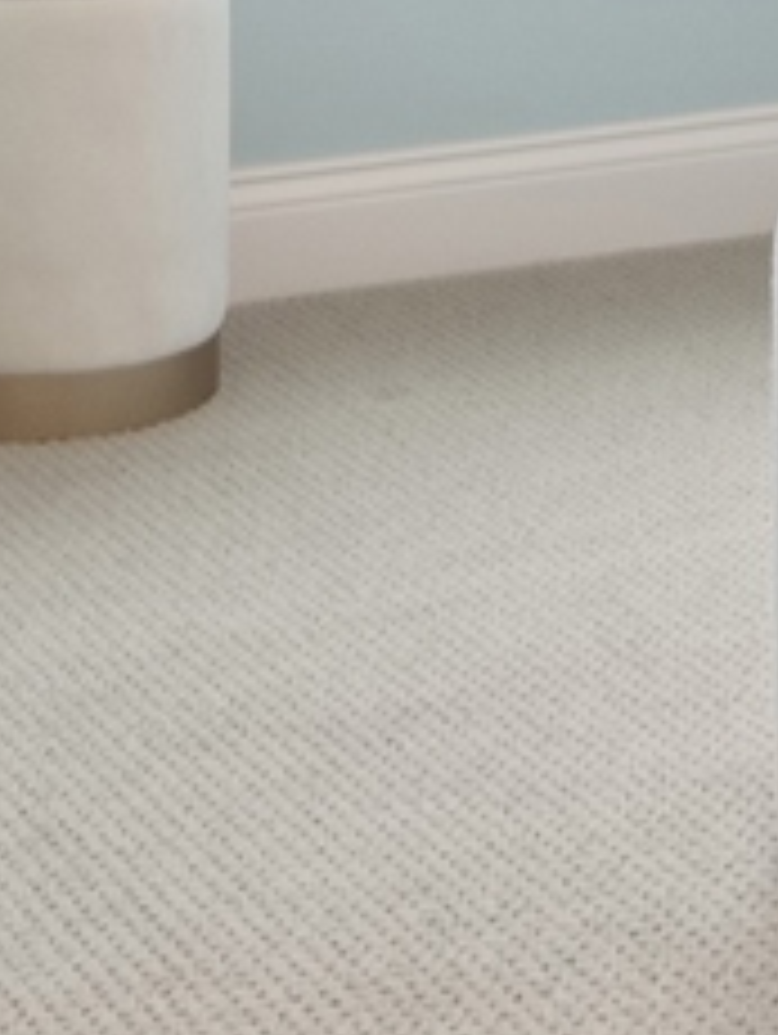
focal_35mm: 203
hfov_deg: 7.3
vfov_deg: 9.3
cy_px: -860
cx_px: 693
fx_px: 6072
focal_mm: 20
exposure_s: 1/2.5
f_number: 8
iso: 200
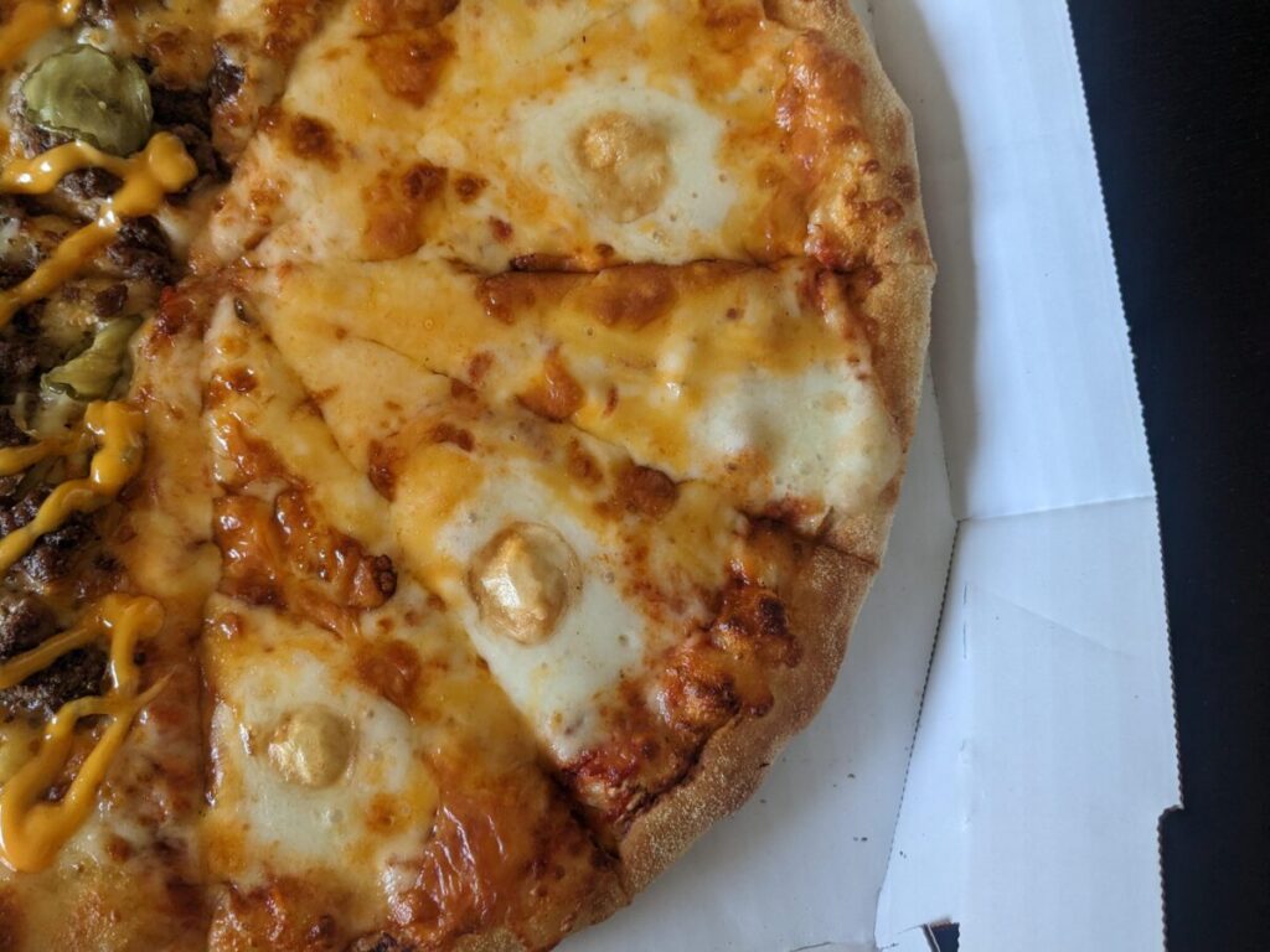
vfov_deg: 51.4
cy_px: 476
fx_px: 991
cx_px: 635
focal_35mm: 27
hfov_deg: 65.3
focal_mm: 4.38
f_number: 1.73
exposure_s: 1/100
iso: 96
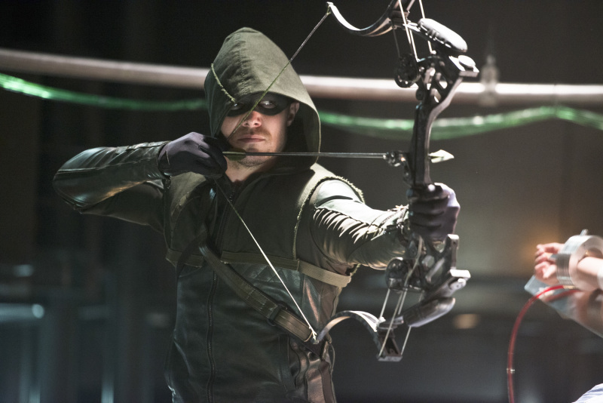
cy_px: 202
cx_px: 302
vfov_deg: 7.2
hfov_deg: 10.8
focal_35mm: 190
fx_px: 3183
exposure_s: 1/100
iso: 3200
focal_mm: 190
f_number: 2.8
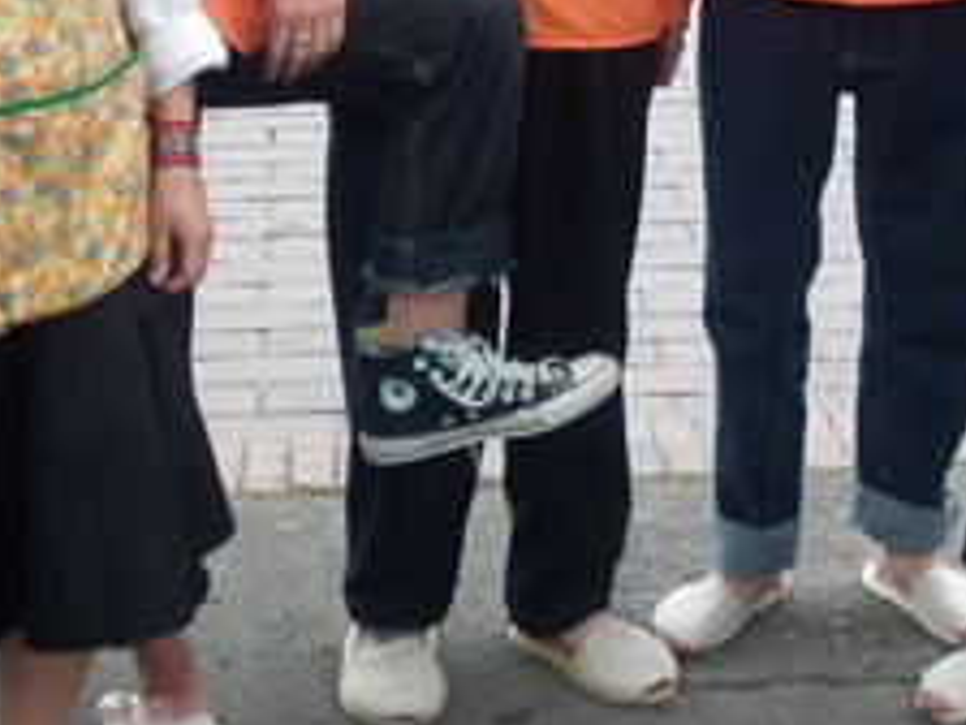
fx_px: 2874
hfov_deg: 18.9
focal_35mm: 103
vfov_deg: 13.9
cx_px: 794
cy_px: -155
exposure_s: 1/40
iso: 80
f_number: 3.1
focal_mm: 6.5
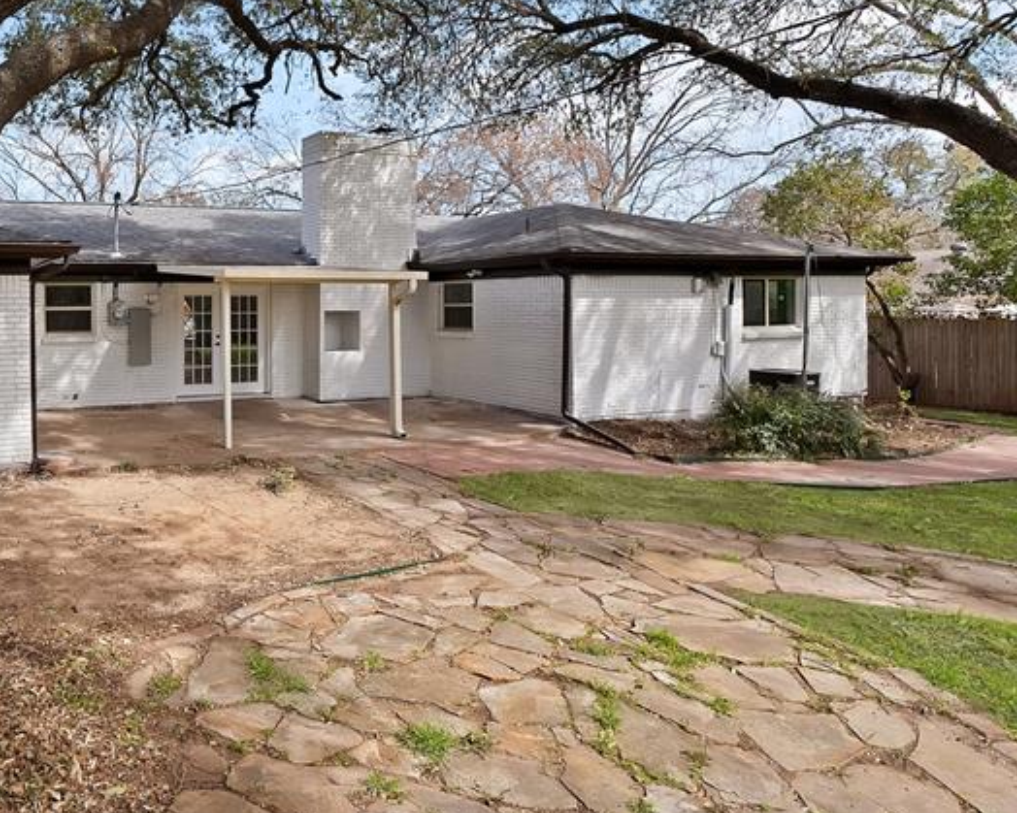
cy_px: 306
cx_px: 180
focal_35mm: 22
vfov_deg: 62.3
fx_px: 662
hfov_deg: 66.9
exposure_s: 1/125
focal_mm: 12
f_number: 9
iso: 640
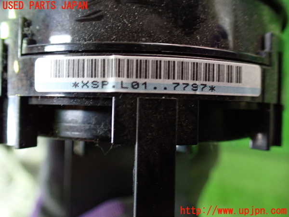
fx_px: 250
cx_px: 144
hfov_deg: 60.0
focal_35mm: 30
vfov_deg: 46.8
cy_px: 108
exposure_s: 1/40
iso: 800
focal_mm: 5.4
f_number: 2.3
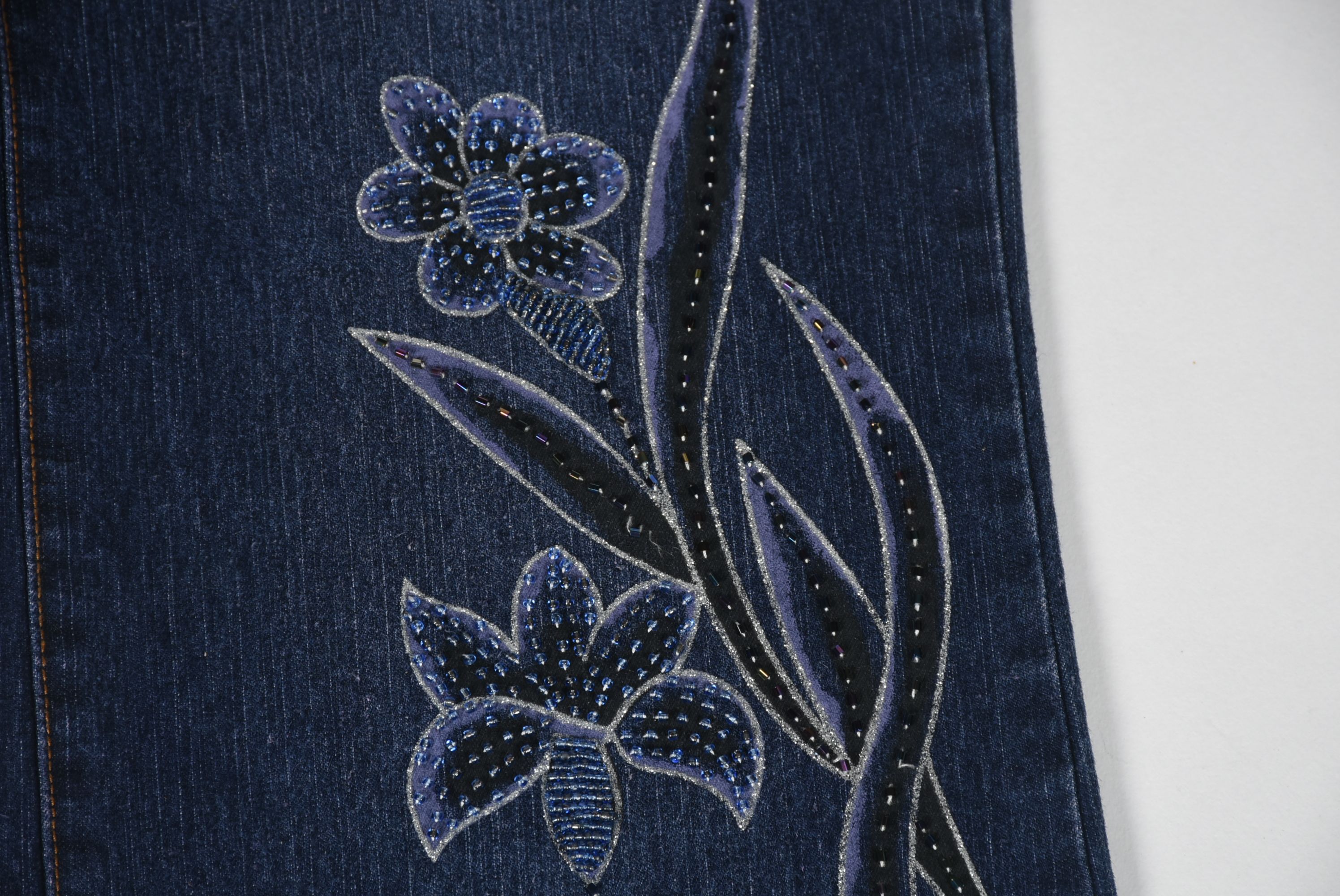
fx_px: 7822
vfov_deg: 6.6
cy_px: 448
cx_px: 670
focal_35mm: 210
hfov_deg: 9.8
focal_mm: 140
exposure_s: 1/125
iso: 200
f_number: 10
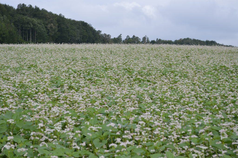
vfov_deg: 18.2
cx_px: 119
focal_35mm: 75
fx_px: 495
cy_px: 79
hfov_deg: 27.0
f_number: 7.1
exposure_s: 1/200
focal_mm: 50
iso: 100
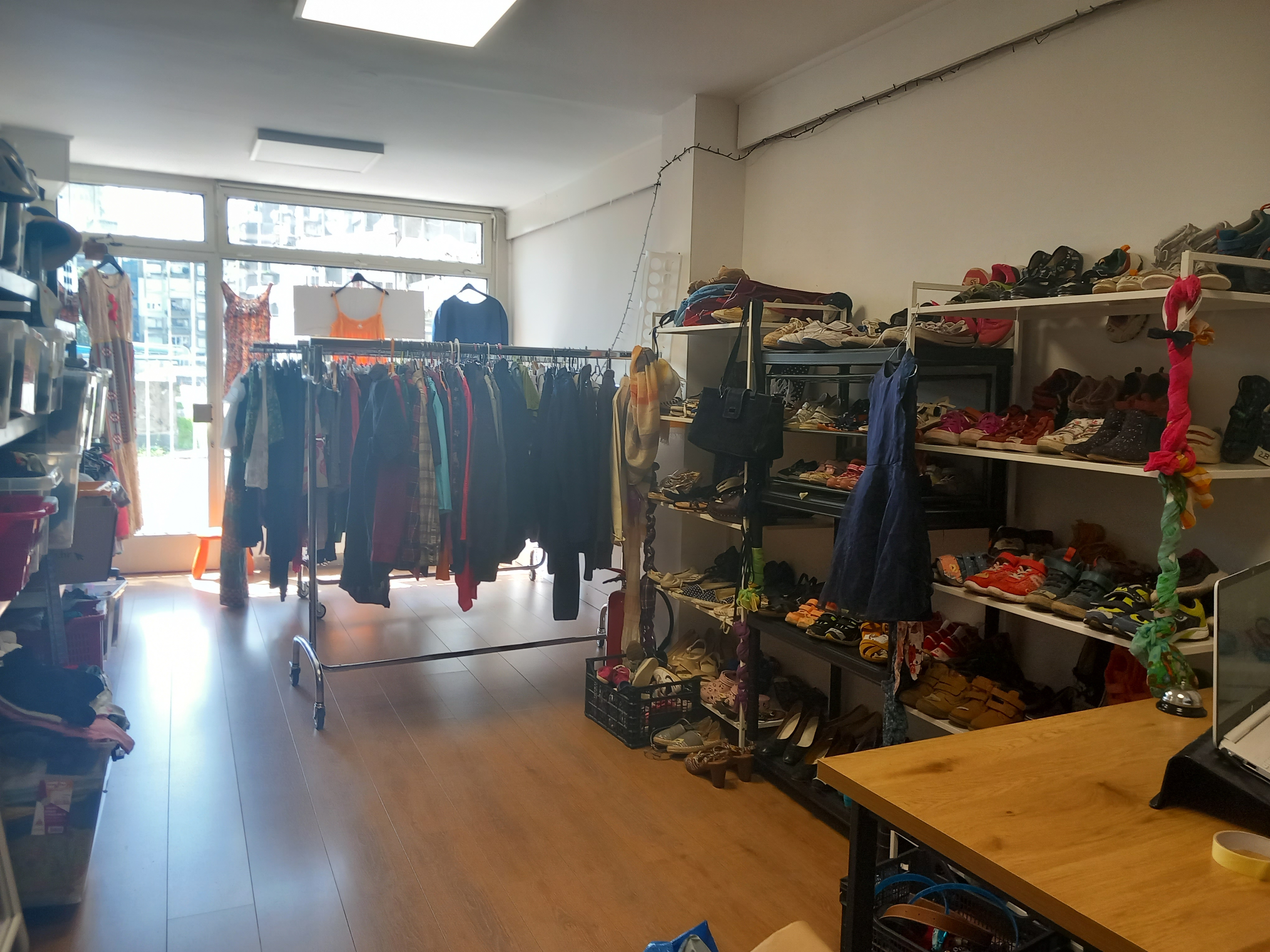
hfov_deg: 65.3
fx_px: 991
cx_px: 635
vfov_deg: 51.4
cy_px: 476
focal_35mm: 27
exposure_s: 1/50
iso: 100
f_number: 1.8
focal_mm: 4
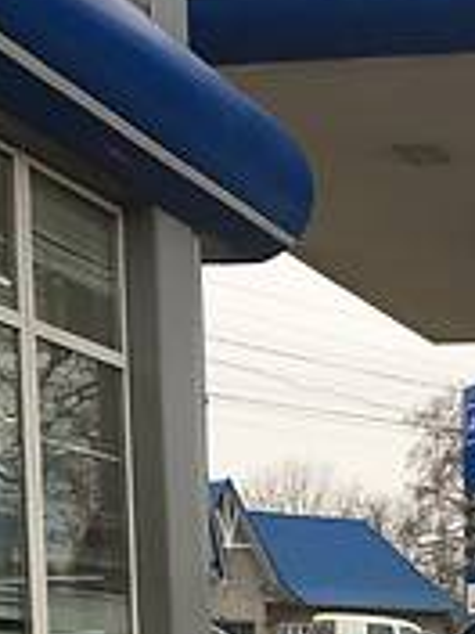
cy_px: 908
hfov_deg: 14.3
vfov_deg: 18.0
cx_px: 626
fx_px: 1811
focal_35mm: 99
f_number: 2.2
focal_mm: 4.2
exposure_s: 1/50
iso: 25
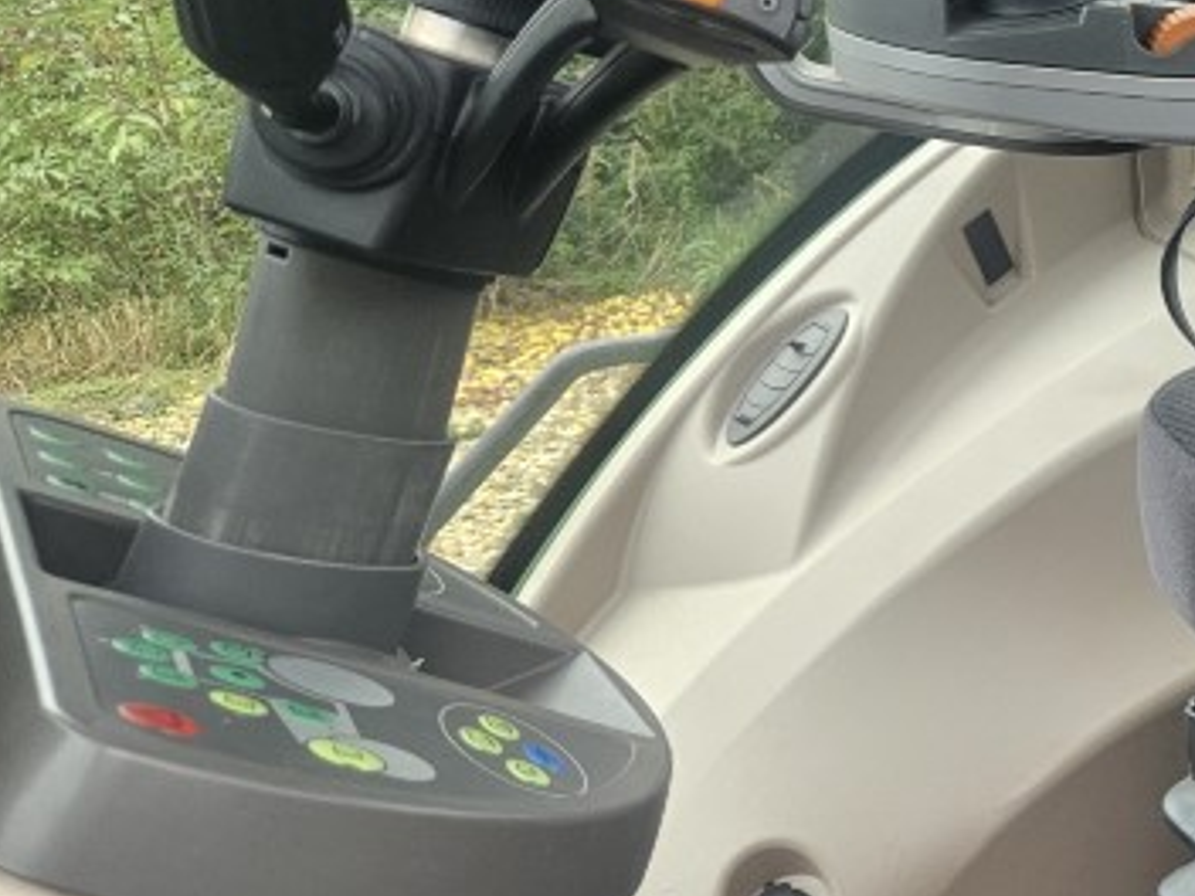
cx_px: 1714
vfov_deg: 21.9
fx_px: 2313
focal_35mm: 67
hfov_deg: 23.9
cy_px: 353
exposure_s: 1/180
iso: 125
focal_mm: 5.4
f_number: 1.8
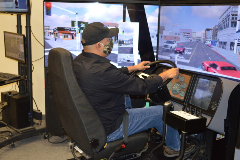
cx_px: 120
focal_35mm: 48
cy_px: 80
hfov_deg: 41.1
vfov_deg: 28.0
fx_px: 320
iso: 1400
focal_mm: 32
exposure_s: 1/60
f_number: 4.8
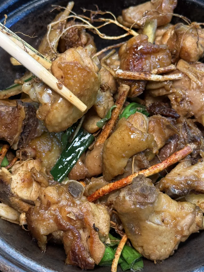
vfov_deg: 29.0
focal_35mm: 67
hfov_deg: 21.9
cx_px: 109
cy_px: 125
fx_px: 526
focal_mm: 6.76
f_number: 1.78
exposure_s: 1/60
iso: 160
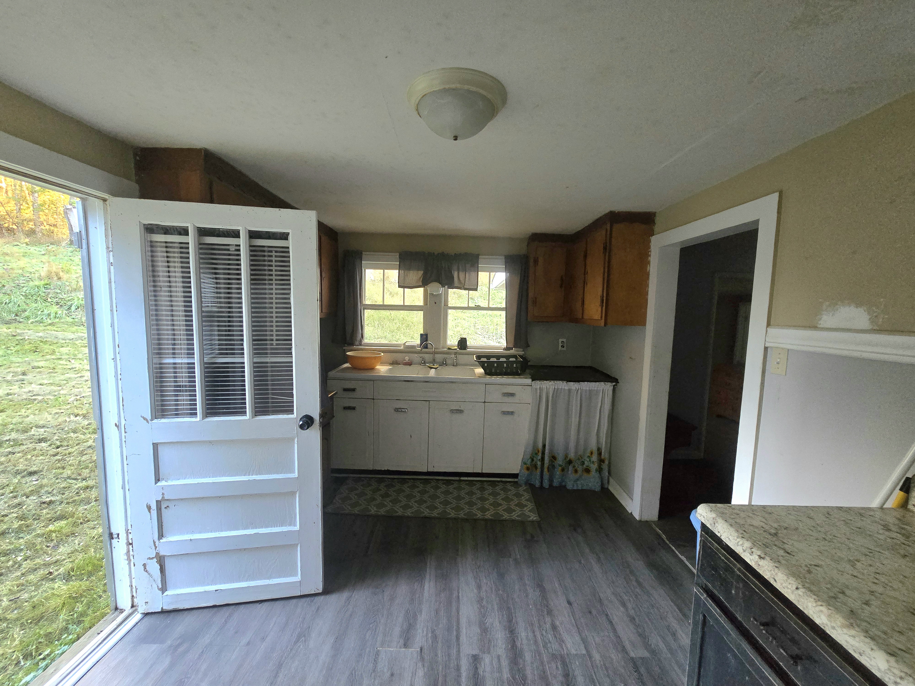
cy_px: 343
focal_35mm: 13
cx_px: 458
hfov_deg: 106.2
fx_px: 344
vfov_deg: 89.9
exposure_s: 1/60.2
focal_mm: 2.2
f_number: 2.2
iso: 800
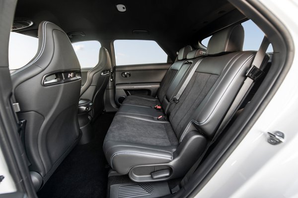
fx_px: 116
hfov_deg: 104.3
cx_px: 149
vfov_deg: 81.2
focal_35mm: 14
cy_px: 99
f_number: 4
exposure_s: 1/40
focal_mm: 14
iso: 200
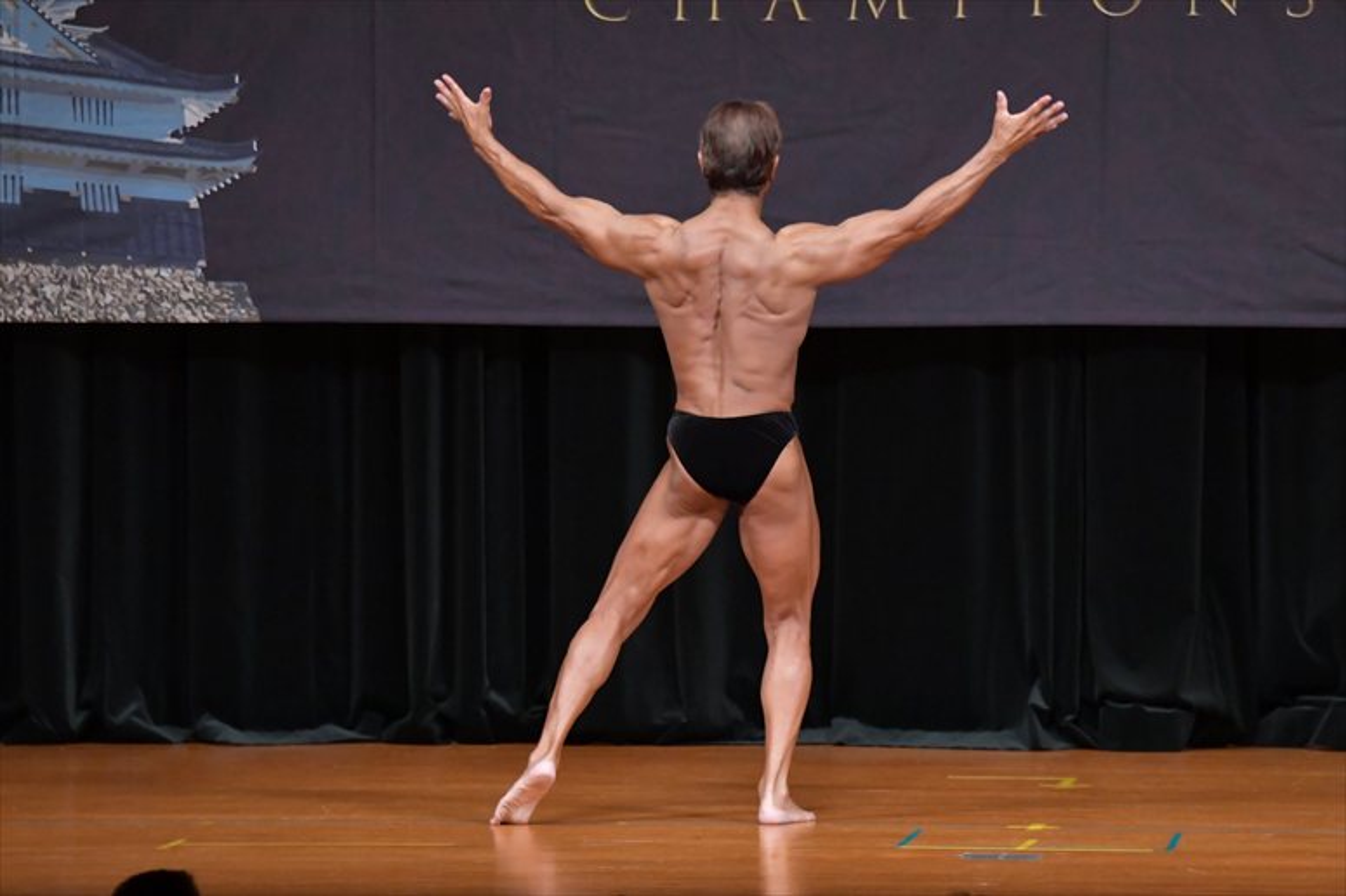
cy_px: 448
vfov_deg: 5.1
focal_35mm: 270
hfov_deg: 7.6
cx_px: 673
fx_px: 10090
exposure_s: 1/400
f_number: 5.6
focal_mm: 180
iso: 5000
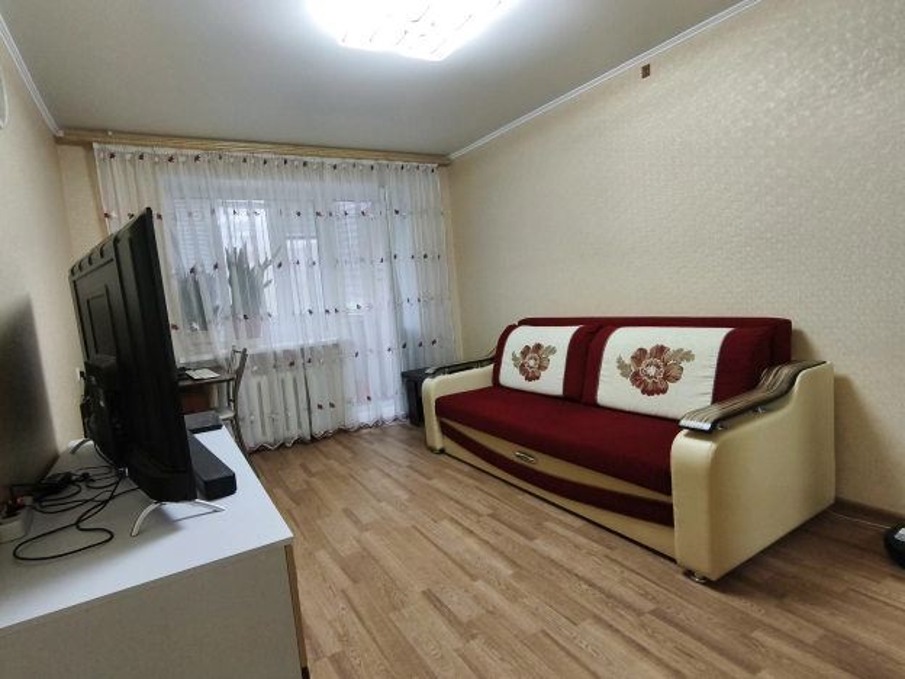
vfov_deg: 66.0
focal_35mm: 20
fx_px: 523
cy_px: 340
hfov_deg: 81.7
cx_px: 452
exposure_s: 1/50
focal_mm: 1.91
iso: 160
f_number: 2.2
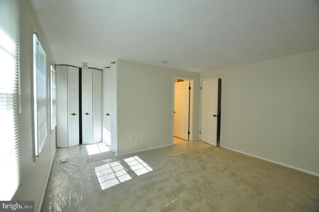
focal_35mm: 15
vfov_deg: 77.2
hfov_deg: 100.5
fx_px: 133
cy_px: 106
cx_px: 160
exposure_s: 1/80
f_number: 3.5
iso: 200
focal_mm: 10
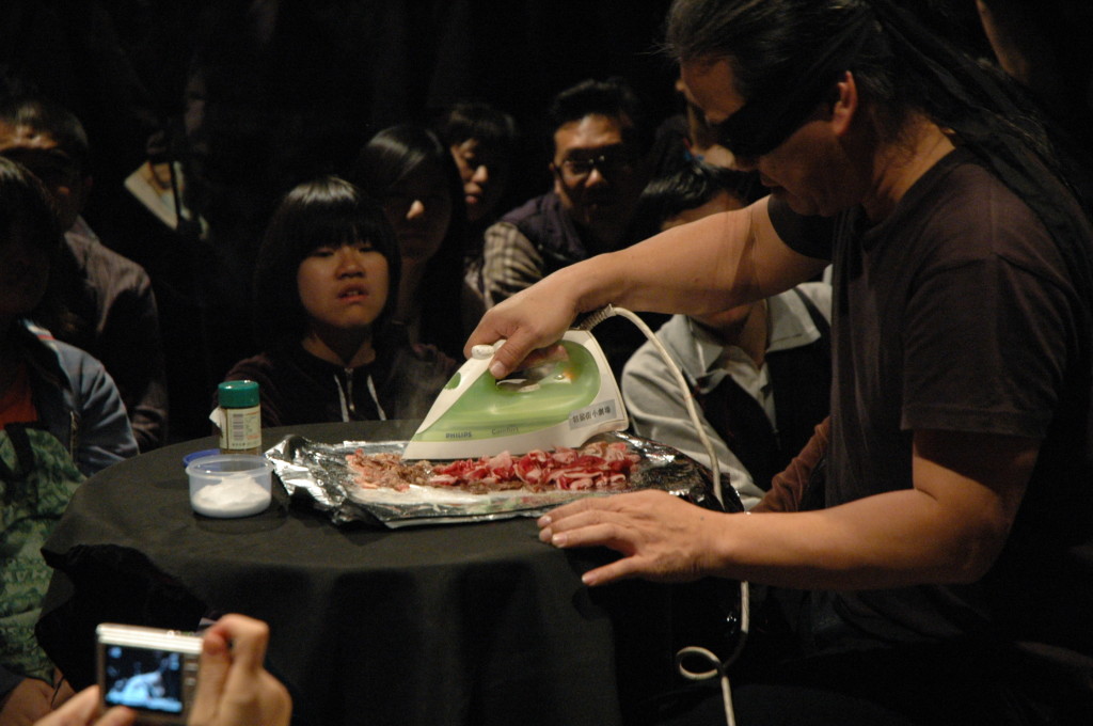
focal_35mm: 105
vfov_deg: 13.0
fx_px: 3184
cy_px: 363
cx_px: 546
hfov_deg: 19.5
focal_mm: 70
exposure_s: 1/50
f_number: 4.5
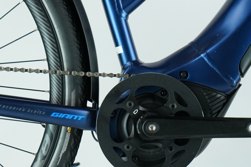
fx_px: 934
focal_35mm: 134
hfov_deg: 15.2
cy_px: 105
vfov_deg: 10.2
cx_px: 41
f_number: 5.6
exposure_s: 1/200
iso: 2000
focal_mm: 70
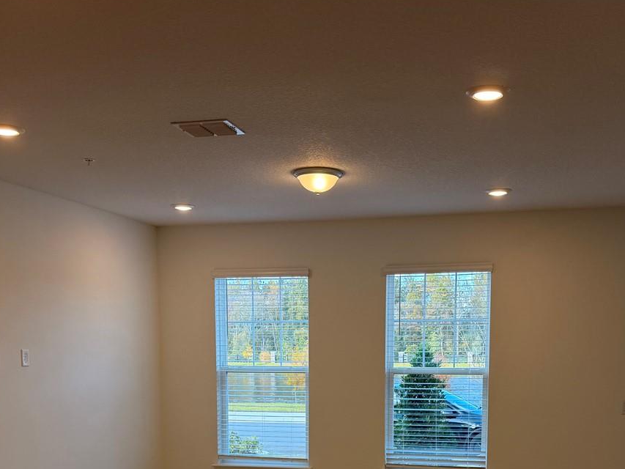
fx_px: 813
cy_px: 431
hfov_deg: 42.0
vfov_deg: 30.6
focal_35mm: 45
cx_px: 345
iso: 80
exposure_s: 1/232
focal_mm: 6.76
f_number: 1.78
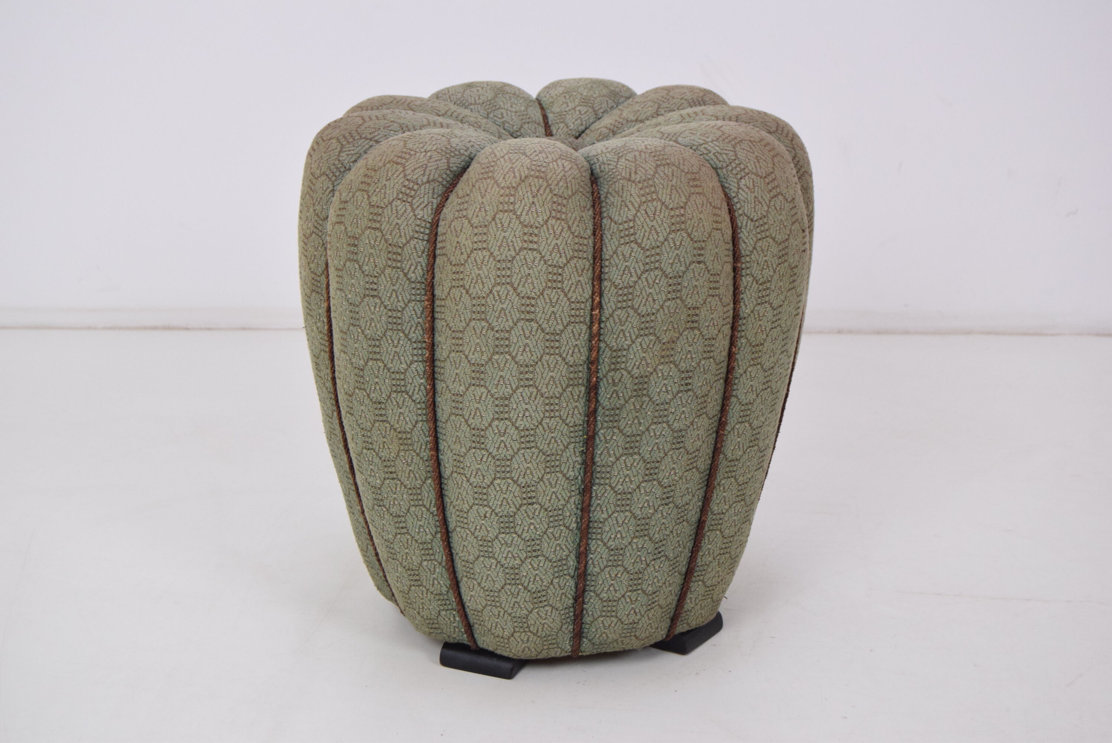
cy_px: 372
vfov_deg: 19.0
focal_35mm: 72
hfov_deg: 28.1
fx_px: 2226
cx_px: 556
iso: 1600
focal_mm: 48
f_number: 7.1
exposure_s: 1/200
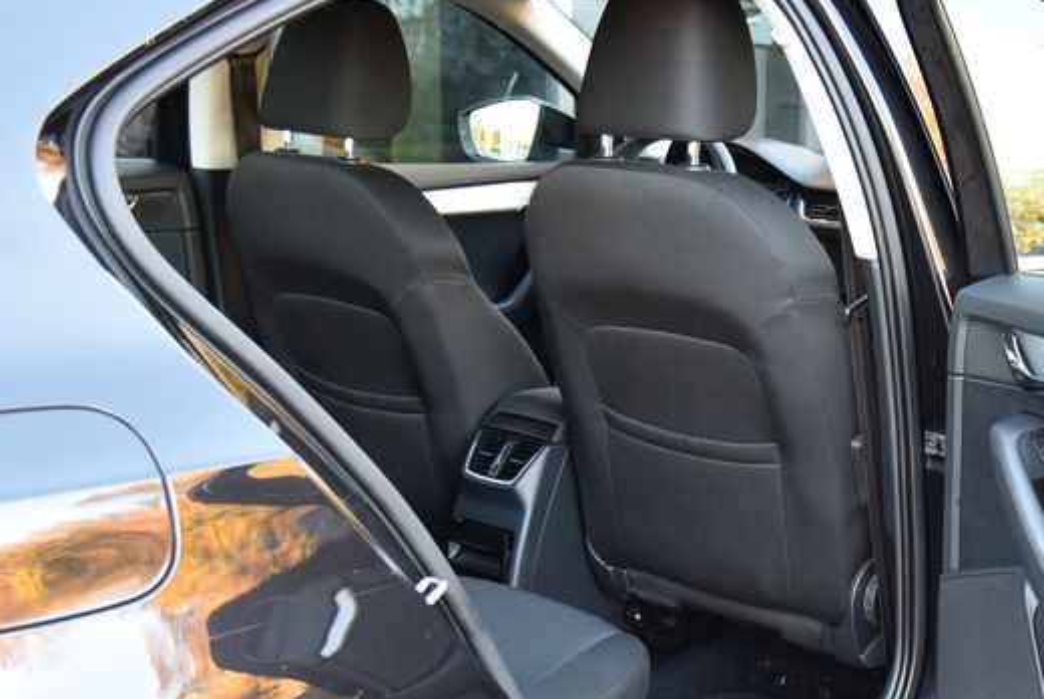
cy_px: 458
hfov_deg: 31.7
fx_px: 1771
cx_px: 883
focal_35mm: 61
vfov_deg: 22.2
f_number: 4
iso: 500
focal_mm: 31
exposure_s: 1/30
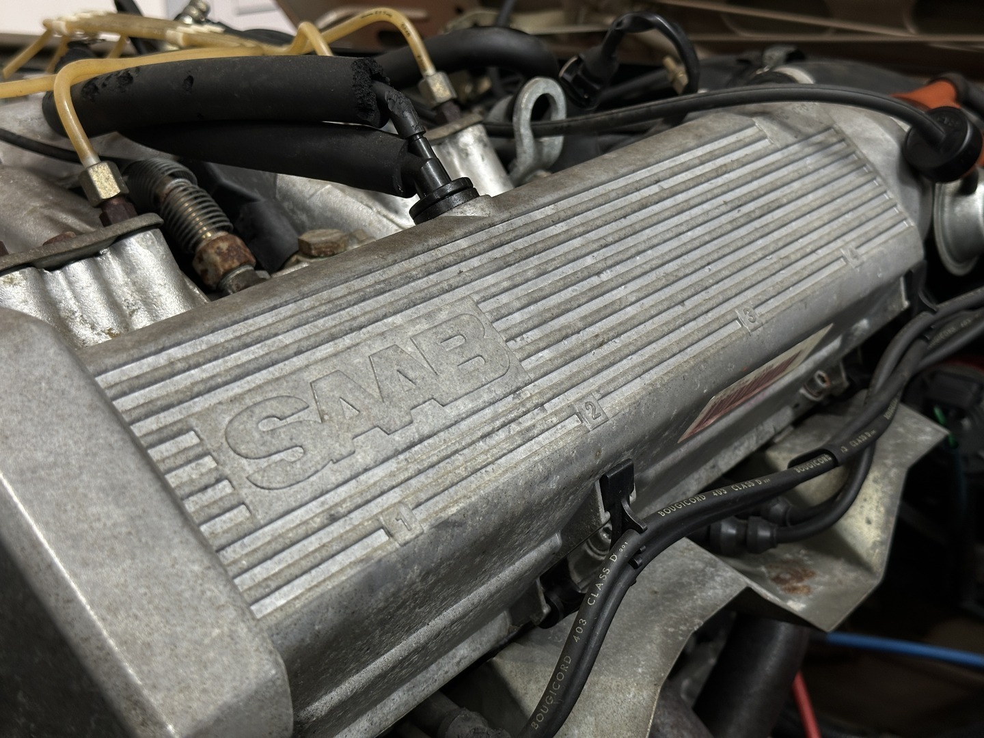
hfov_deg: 39.7
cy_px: 369
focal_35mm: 48
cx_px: 492
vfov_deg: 30.3
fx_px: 1364
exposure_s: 1/50
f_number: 1.78
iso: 64
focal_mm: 6.86
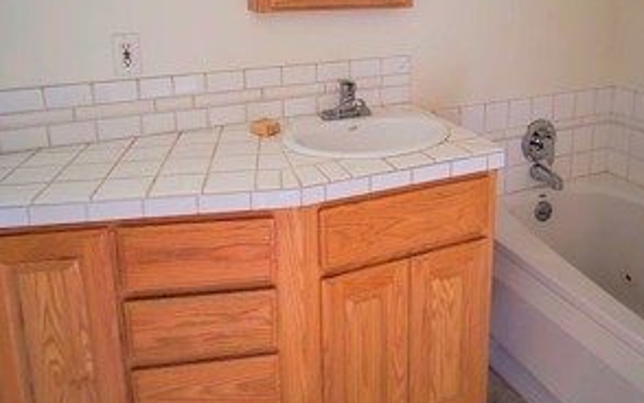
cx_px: 386
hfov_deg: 62.3
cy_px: 77
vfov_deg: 40.1
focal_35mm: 30
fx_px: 527
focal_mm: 2.2
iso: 1000
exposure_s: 1/8
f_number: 2.2
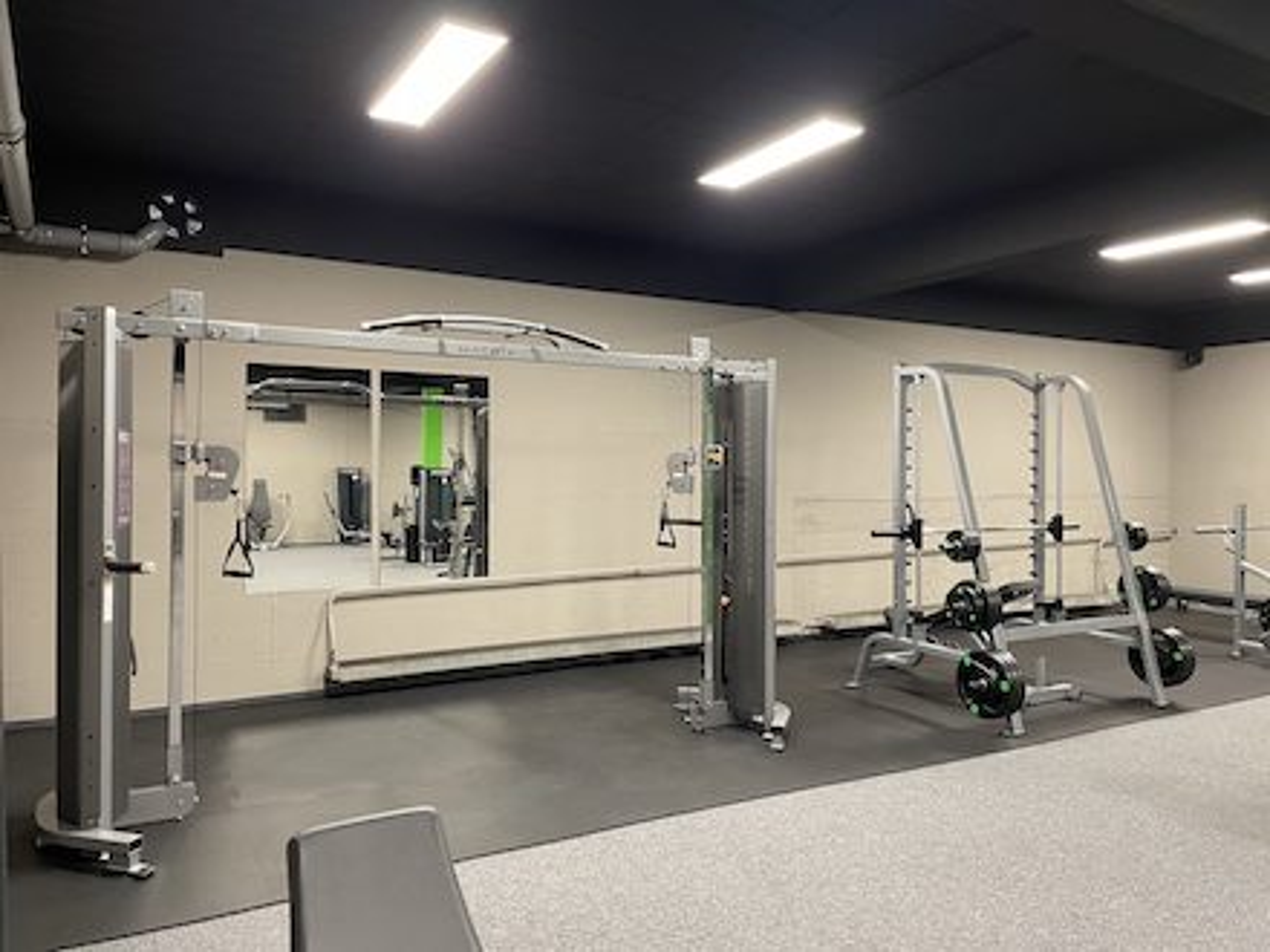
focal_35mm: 26
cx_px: 635
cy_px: 476
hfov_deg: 67.3
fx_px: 954
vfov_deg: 53.1
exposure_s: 1/33
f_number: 1.6
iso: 400
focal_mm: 4.2
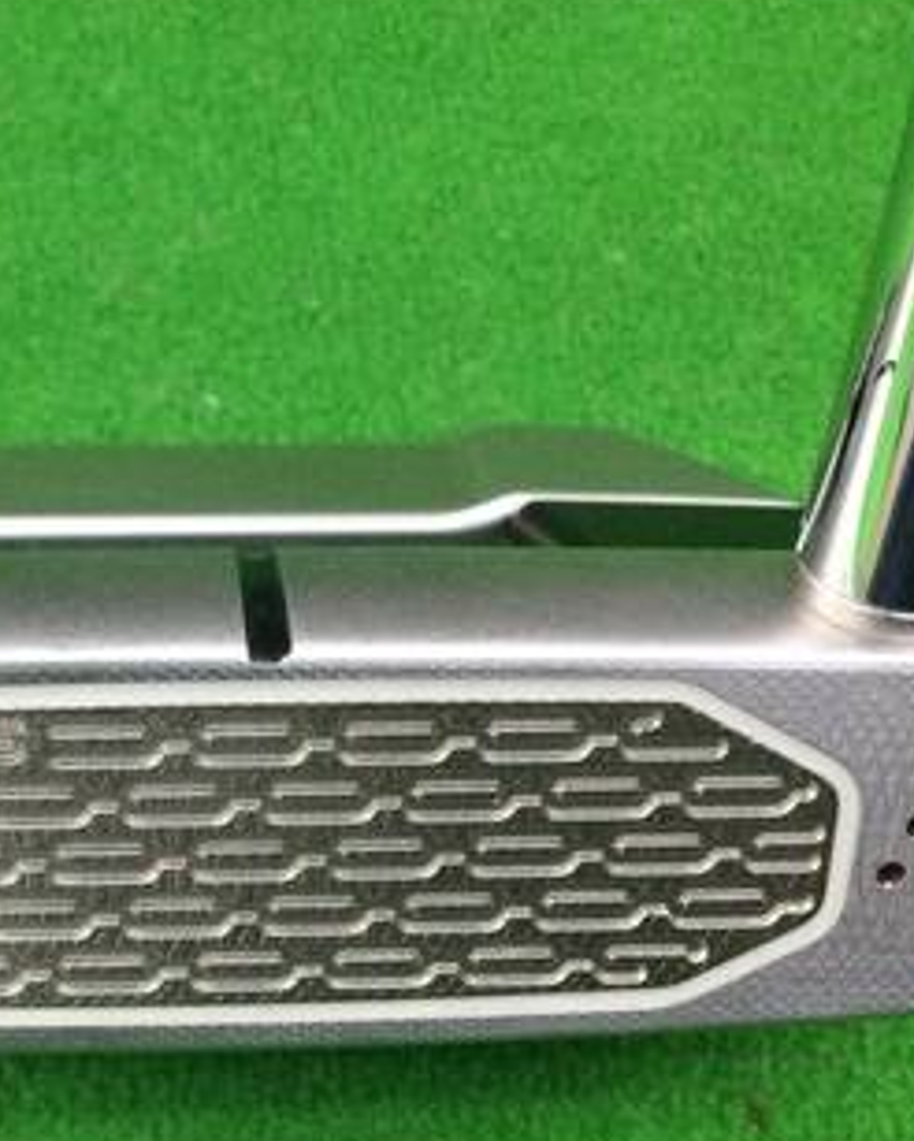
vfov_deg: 29.9
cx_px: 193
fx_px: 2128
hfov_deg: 23.9
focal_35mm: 63
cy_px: 717
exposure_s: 1/30
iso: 160
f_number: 2.4
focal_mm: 3.3
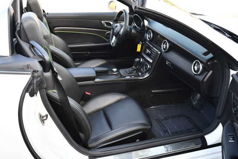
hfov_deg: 53.1
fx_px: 238
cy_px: 80
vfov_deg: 36.9
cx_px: 119
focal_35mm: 36
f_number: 5.6
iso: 400
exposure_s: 1/250
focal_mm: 18
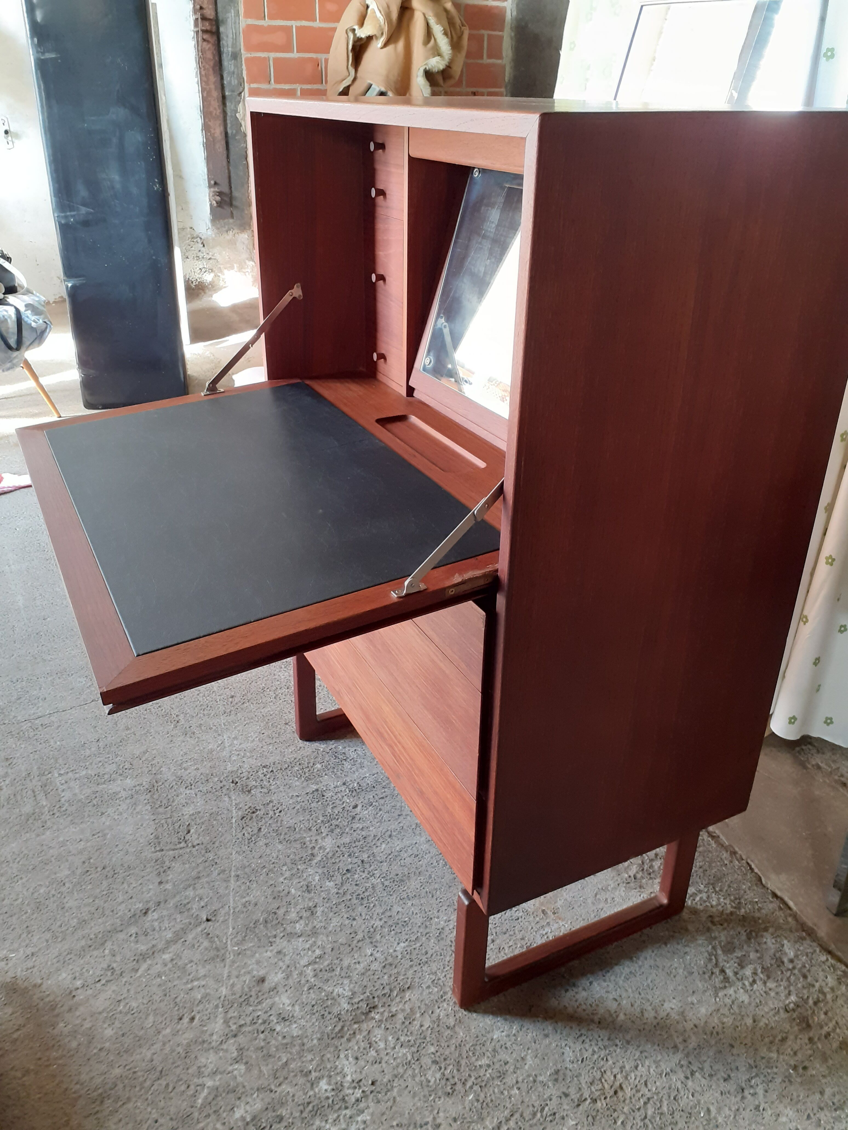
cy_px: 565
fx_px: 882
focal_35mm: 27
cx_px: 424
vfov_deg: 65.3
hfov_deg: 51.4
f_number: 1.9
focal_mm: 3.6
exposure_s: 1/50
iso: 160
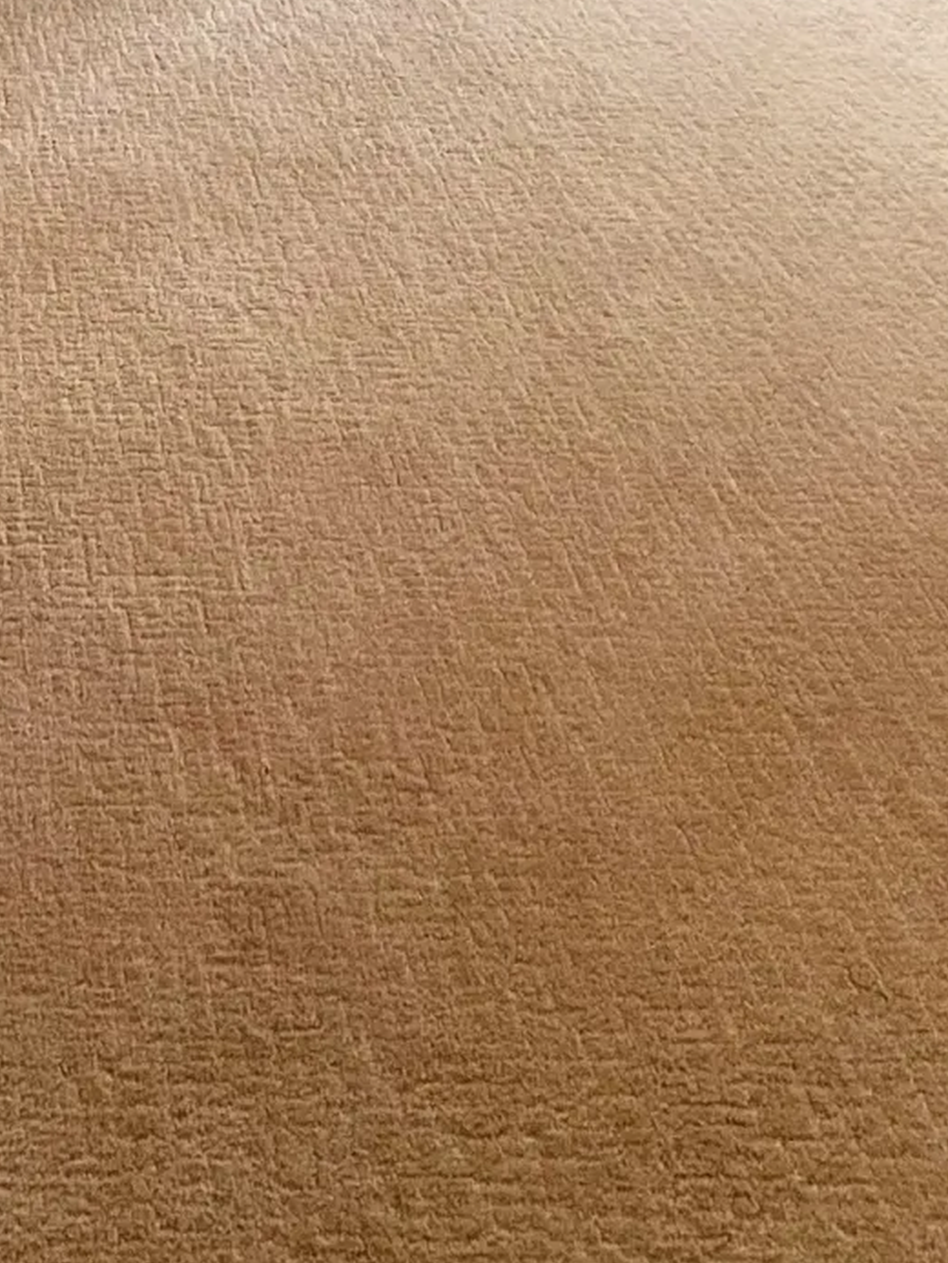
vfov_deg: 25.9
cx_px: -191
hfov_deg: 26.8
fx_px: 1752
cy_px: -742
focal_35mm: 48
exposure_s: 1/99
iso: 40
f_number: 1.8
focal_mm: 1.57
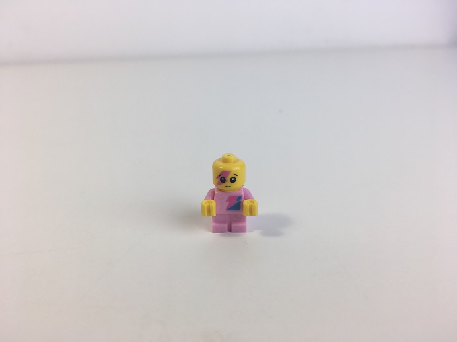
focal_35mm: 29
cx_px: 228
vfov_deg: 48.2
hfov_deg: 61.7
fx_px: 383
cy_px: 171
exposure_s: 1/103
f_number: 2.2
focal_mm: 4.15
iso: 25
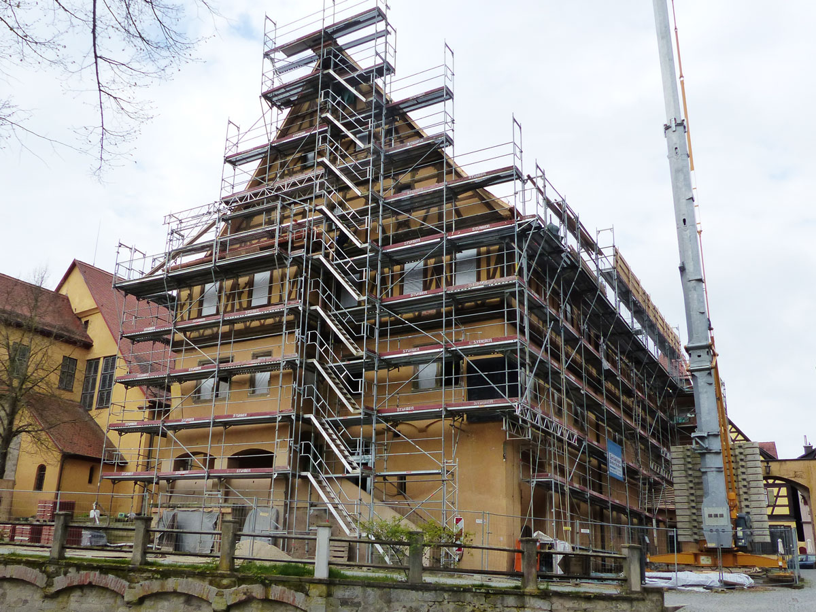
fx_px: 589
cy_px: 306
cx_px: 408
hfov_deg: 69.4
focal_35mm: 25
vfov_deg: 54.9
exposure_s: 1/800
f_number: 4
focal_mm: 4.5
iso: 160
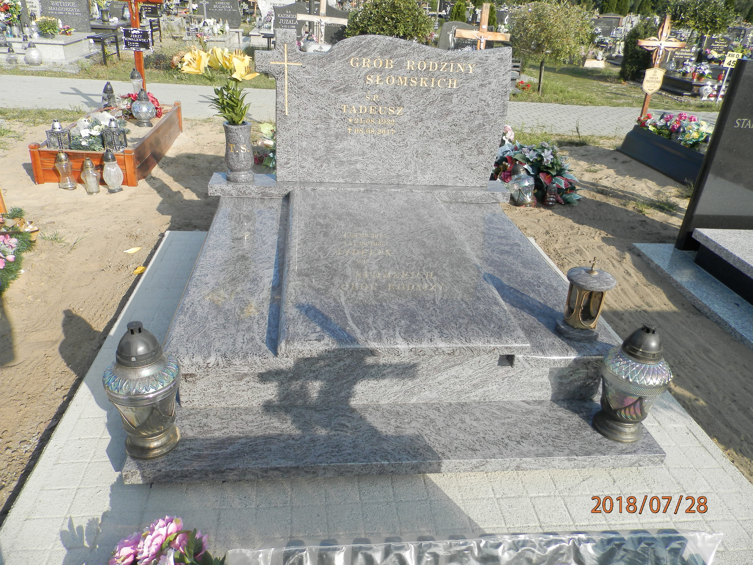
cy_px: 282
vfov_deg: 54.9
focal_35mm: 25
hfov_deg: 69.4
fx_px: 544
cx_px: 376
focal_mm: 4.5
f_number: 3.1
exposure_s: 1/640
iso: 80
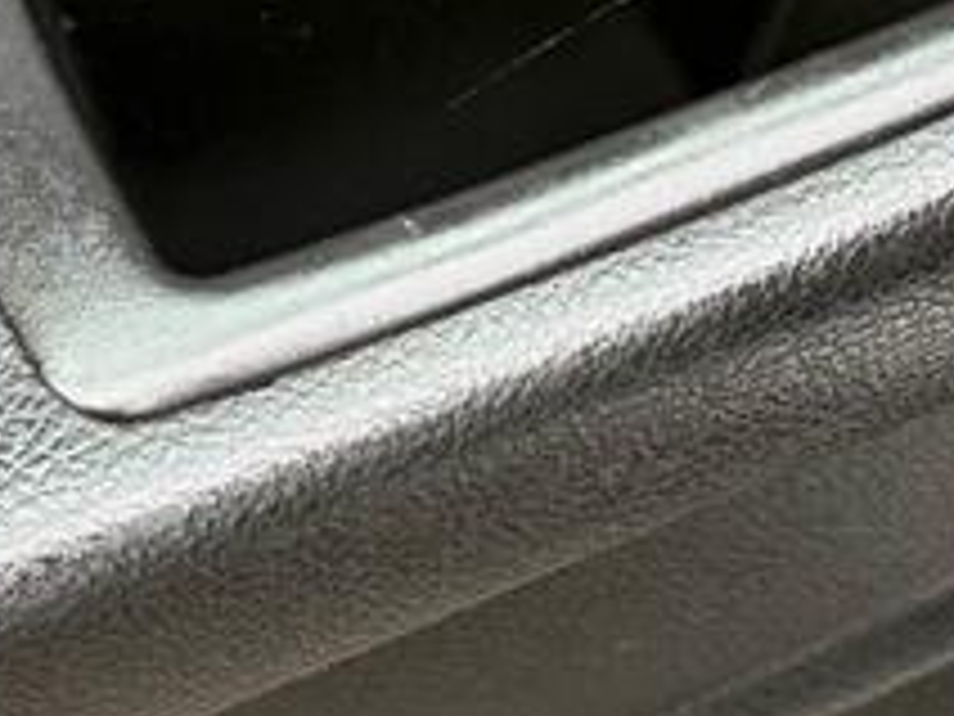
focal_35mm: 116
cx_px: 729
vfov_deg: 12.8
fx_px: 3197
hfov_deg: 16.9
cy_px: 311
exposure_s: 1/132
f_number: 1.78
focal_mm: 6.76
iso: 200
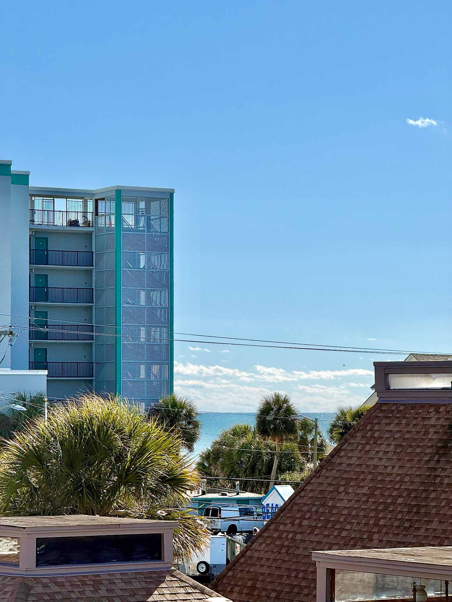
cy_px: 301
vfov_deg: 16.4
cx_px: 226
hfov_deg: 12.3
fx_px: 2089
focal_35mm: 120
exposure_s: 1/3195
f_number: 2.8
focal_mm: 15.66
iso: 32
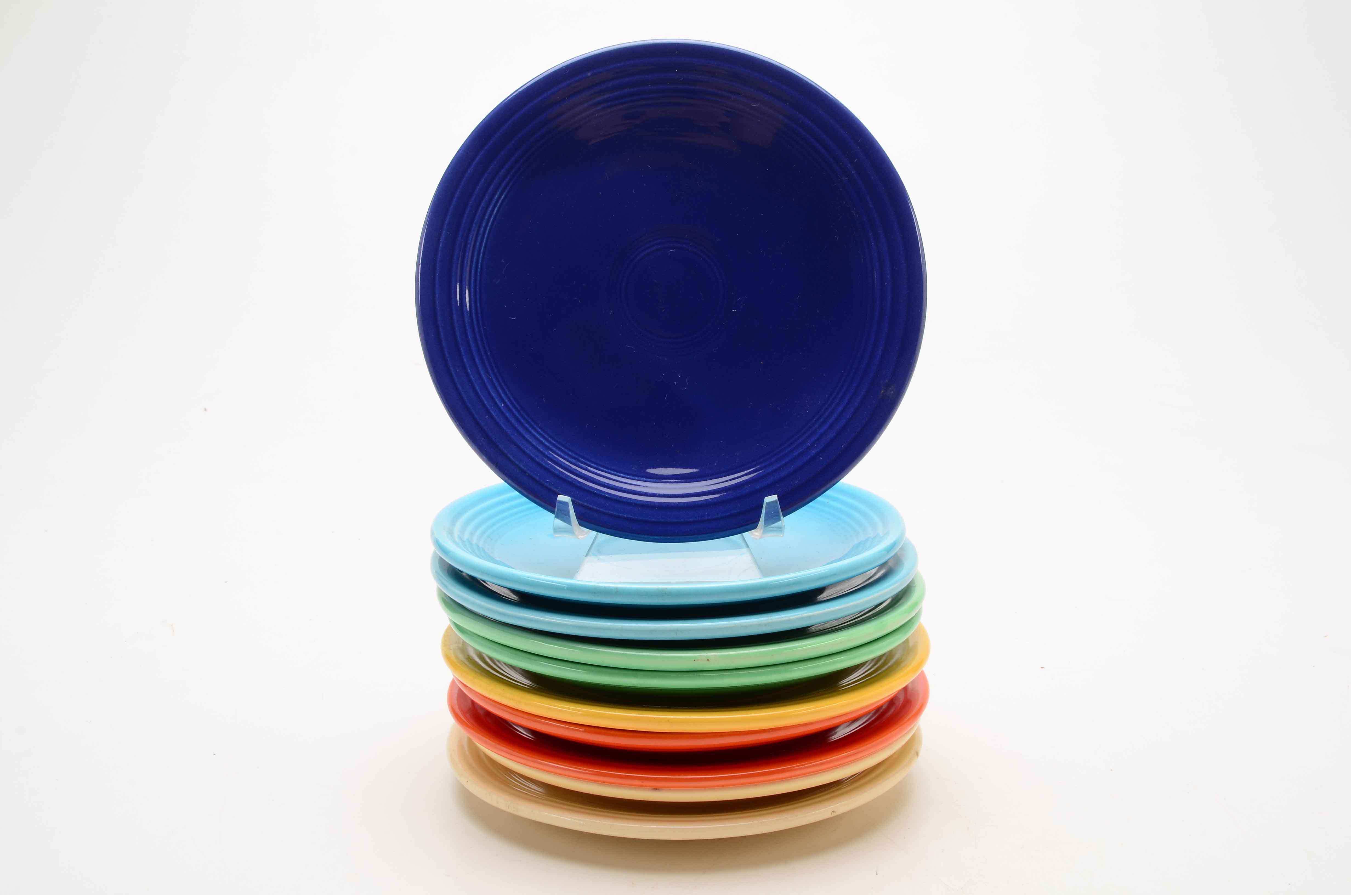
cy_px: 448
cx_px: 676
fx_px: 1629
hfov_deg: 45.0
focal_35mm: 44
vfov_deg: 30.7
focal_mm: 29
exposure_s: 1/160
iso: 100
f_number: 20
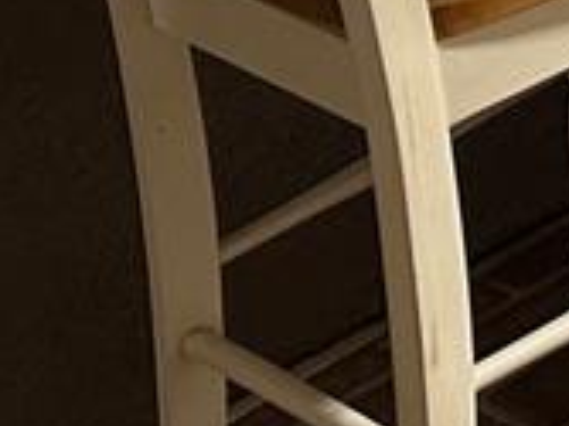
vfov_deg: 8.7
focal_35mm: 147
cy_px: -753
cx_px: 1571
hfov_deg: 10.5
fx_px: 2415
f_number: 1.78
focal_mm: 6.86
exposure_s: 1/60
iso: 160
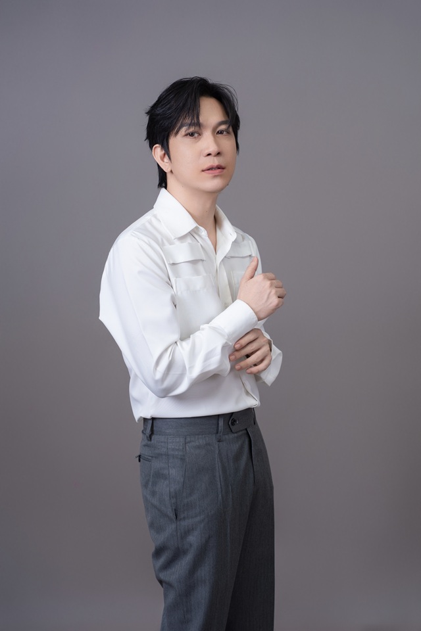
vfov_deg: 30.2
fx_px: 1170
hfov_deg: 20.4
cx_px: 210
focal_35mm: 67
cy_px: 316
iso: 160
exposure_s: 1/160
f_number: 4.5
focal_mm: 66.7
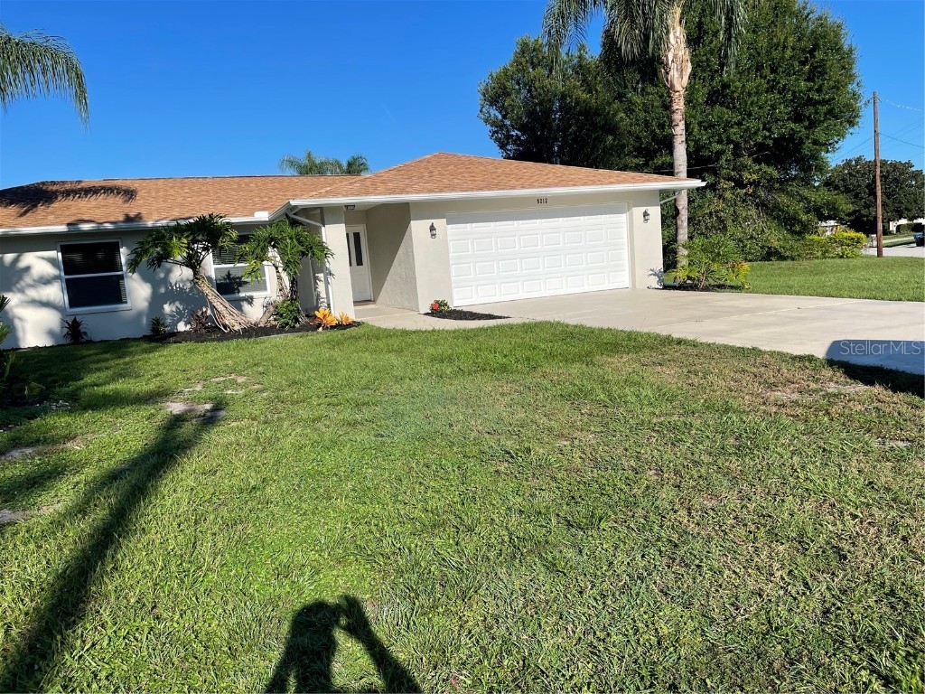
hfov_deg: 67.3
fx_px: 695
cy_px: 347
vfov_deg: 53.1
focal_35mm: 26
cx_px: 462
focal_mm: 4.2
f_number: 1.6
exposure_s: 1/3401
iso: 32
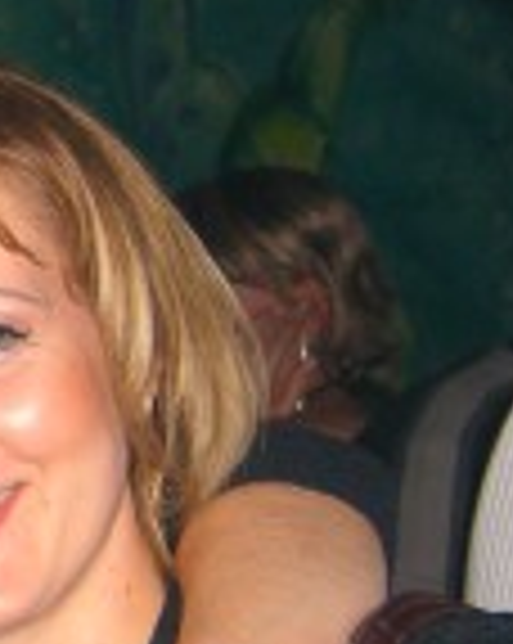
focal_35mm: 156
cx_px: -266
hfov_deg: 9.6
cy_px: 540
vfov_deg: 12.3
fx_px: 2967
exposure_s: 1/60
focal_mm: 7.9
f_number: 2.8
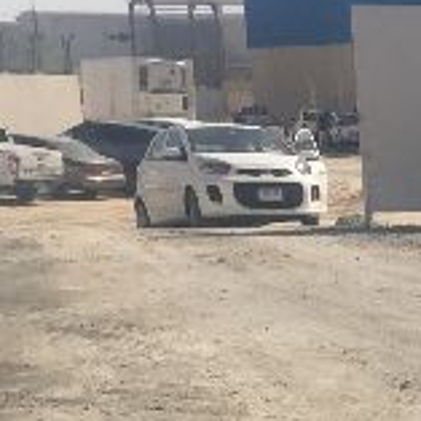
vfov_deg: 10.7
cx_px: 874
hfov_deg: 10.2
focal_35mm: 157
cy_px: 670
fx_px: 2160
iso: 32
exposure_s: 1/3597
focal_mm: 4.15
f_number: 2.2
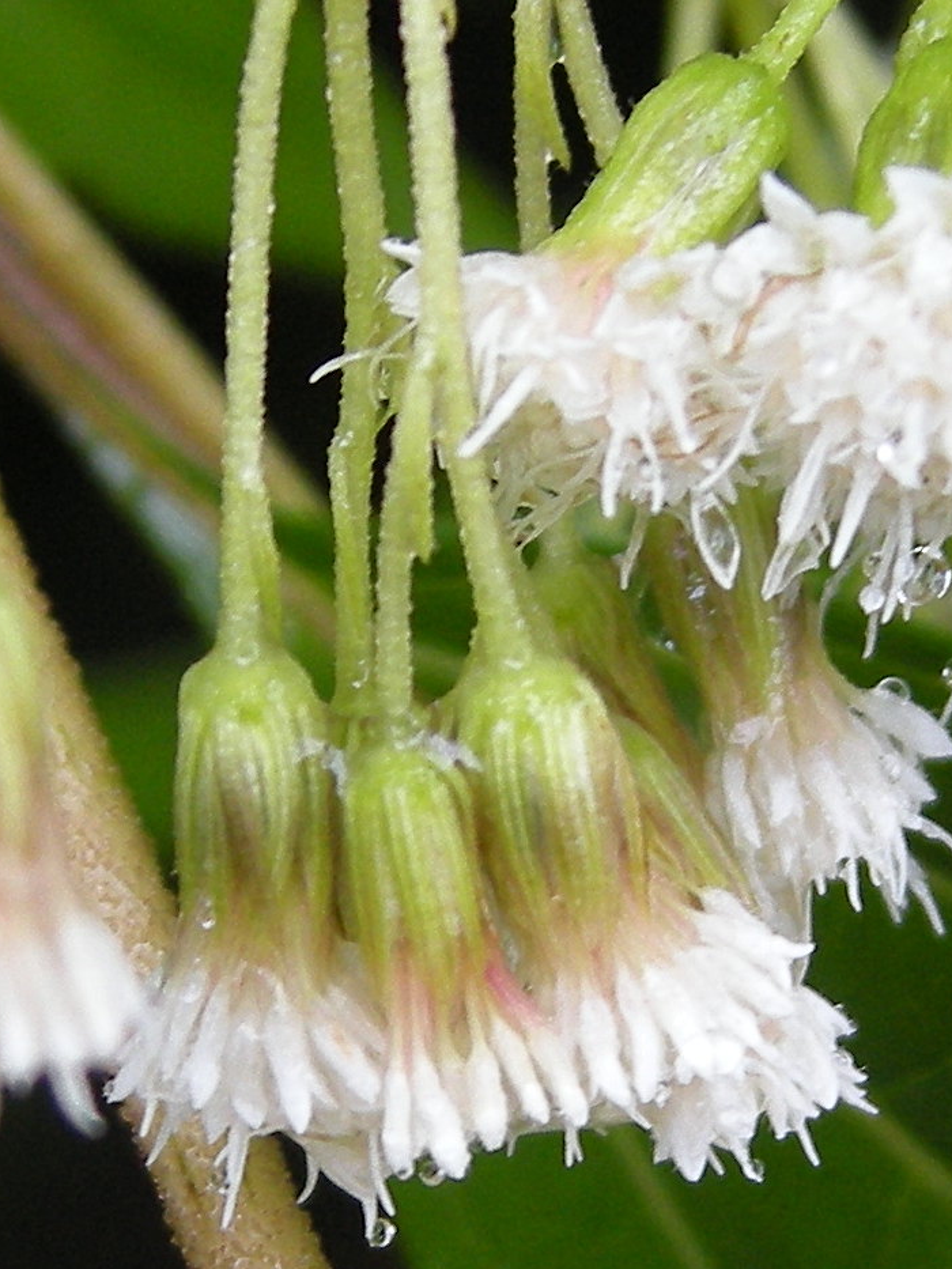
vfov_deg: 31.6
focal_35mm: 60
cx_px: 738
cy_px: 326
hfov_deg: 24.1
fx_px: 2200
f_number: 2.7
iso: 76
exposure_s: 1/53
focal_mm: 7.5
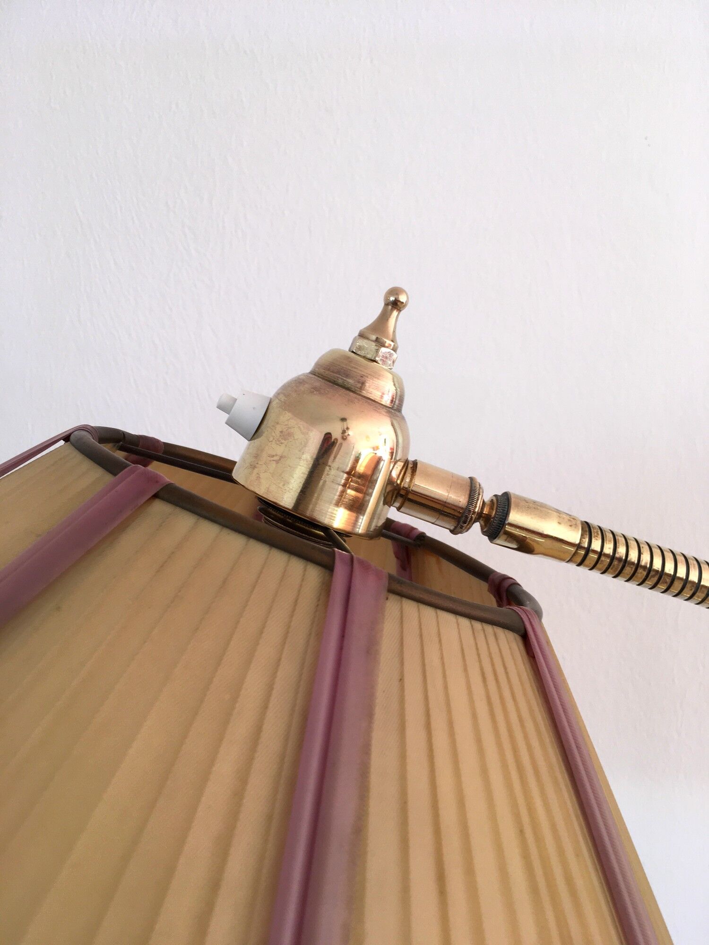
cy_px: 472
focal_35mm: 29
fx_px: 792
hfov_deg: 48.2
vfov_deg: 61.7
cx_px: 354
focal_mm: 4.15
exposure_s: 1/50
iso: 32
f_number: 2.2
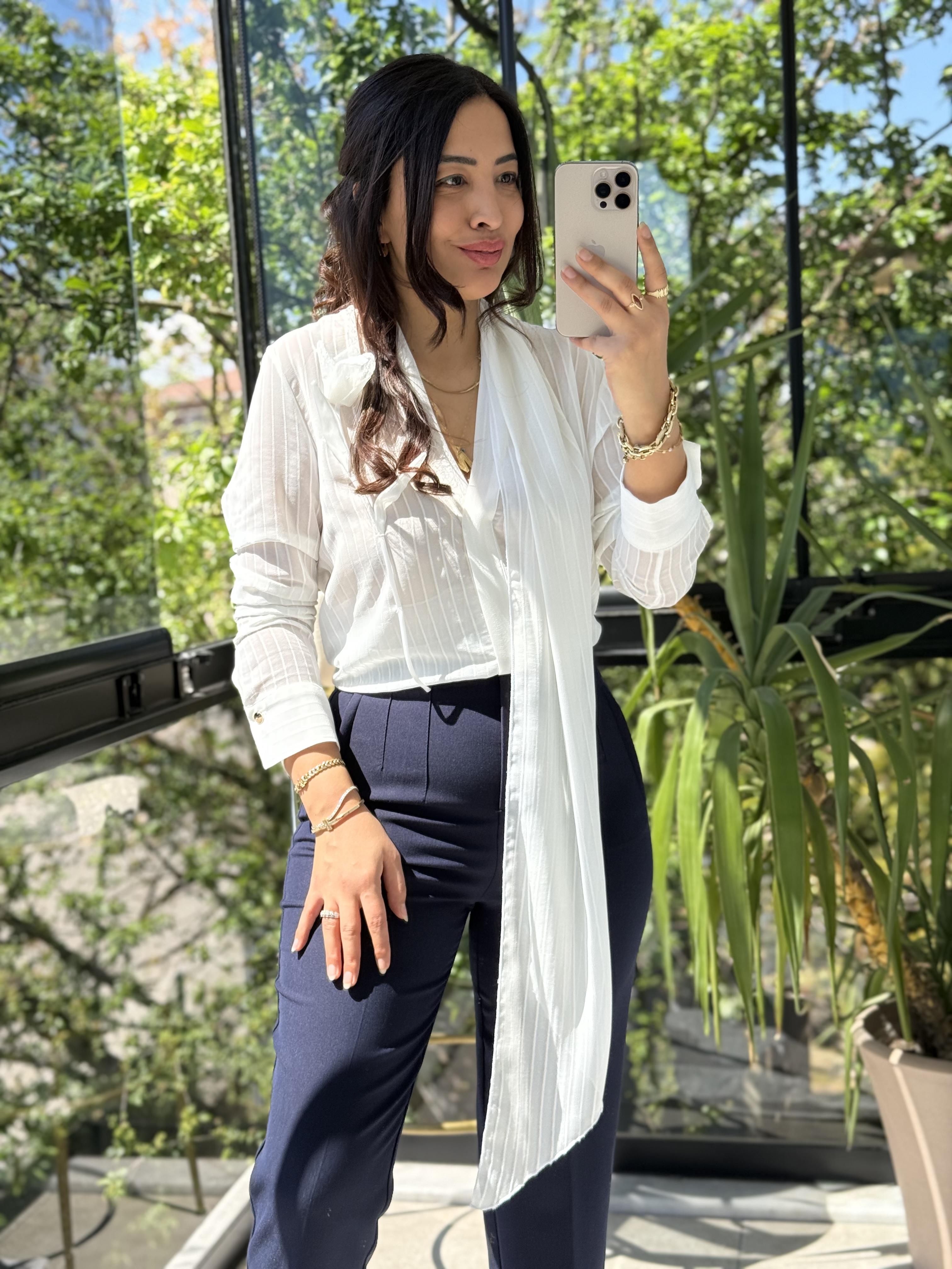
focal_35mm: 48
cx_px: 476
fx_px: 1760
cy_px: 634
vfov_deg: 39.7
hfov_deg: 30.3
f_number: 1.78
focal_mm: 6.76
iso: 80
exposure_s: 1/706
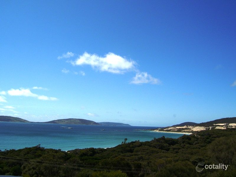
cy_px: 88
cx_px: 118
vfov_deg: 38.7
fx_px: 252
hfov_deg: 50.1
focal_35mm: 37
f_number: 4.8
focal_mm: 6
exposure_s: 1/1500
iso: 80
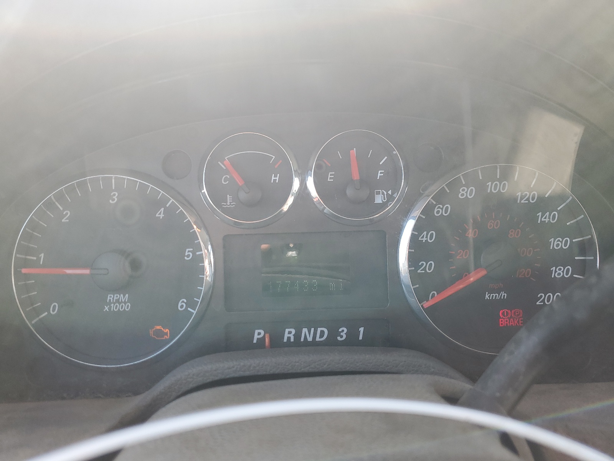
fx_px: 461
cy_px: 230
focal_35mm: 26
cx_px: 307
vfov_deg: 53.1
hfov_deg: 67.3
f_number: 1.5
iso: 50
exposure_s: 1/143
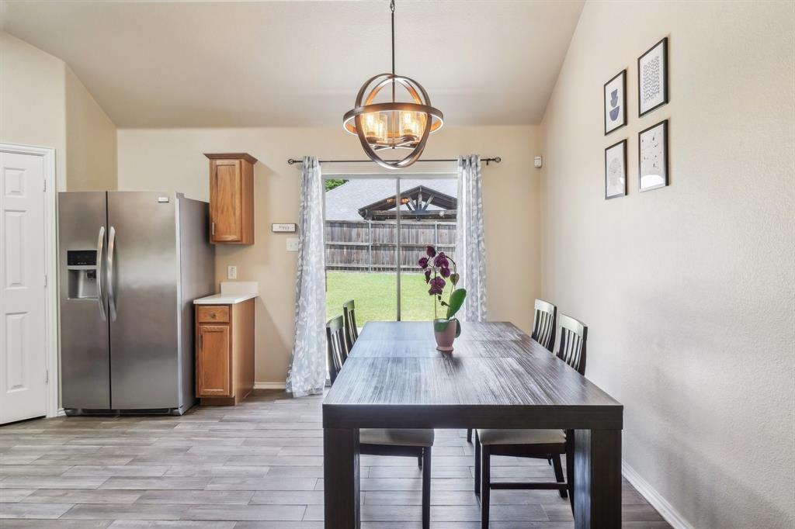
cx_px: 398
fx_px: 464
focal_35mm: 21
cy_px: 264
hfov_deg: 81.2
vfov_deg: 59.5
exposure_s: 1/50
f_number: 8
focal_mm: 14
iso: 400
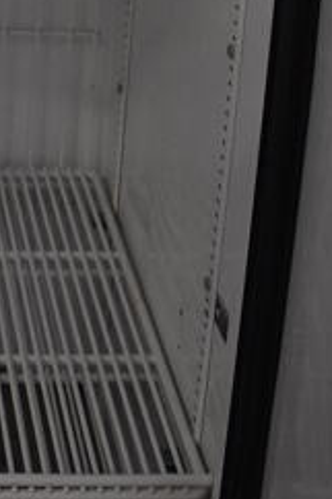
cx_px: -151
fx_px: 1413
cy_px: -129
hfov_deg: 12.8
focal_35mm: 102
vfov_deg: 18.7
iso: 2200
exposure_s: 1/125
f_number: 3.5
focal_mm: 18
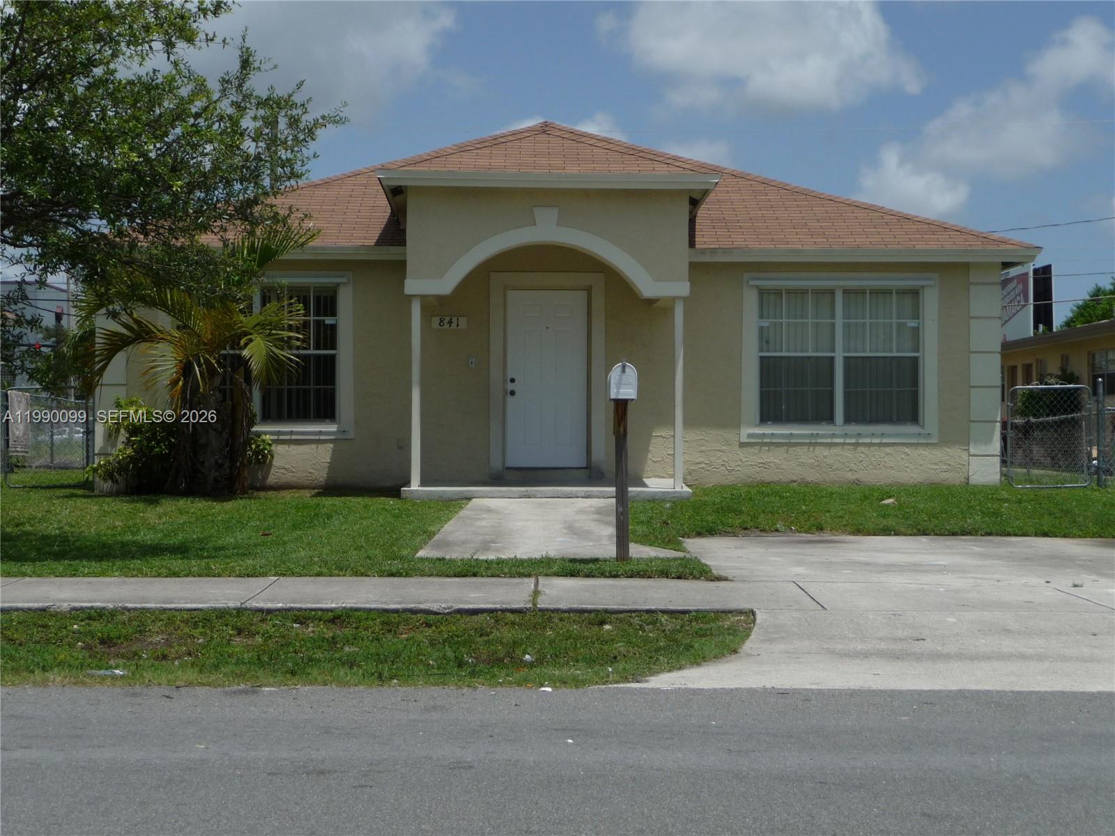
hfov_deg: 33.2
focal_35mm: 58
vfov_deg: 25.2
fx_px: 1868
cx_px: 558
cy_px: 418
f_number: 4.4
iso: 100
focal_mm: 9.8
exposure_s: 1/1000
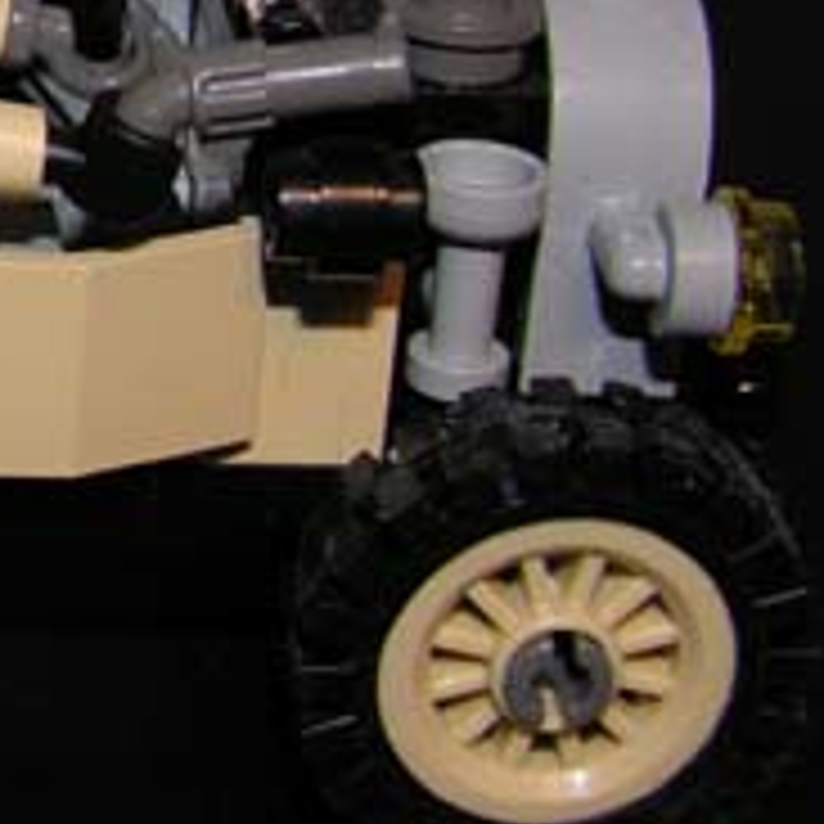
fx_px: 3636
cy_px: 14
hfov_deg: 12.0
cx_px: -635
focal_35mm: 135
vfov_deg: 12.8
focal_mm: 8.9
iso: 50
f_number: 2.8
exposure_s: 1/60.1
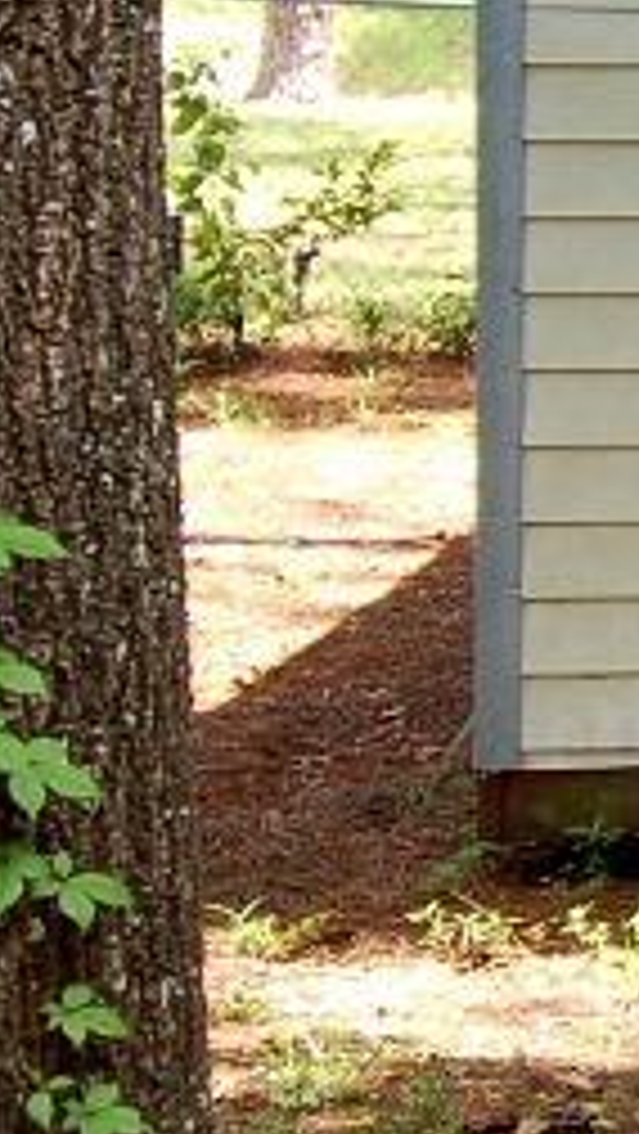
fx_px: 4603
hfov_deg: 6.8
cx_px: 2192
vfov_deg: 13.8
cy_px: 11
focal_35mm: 153
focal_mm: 24
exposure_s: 1/125
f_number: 5.6
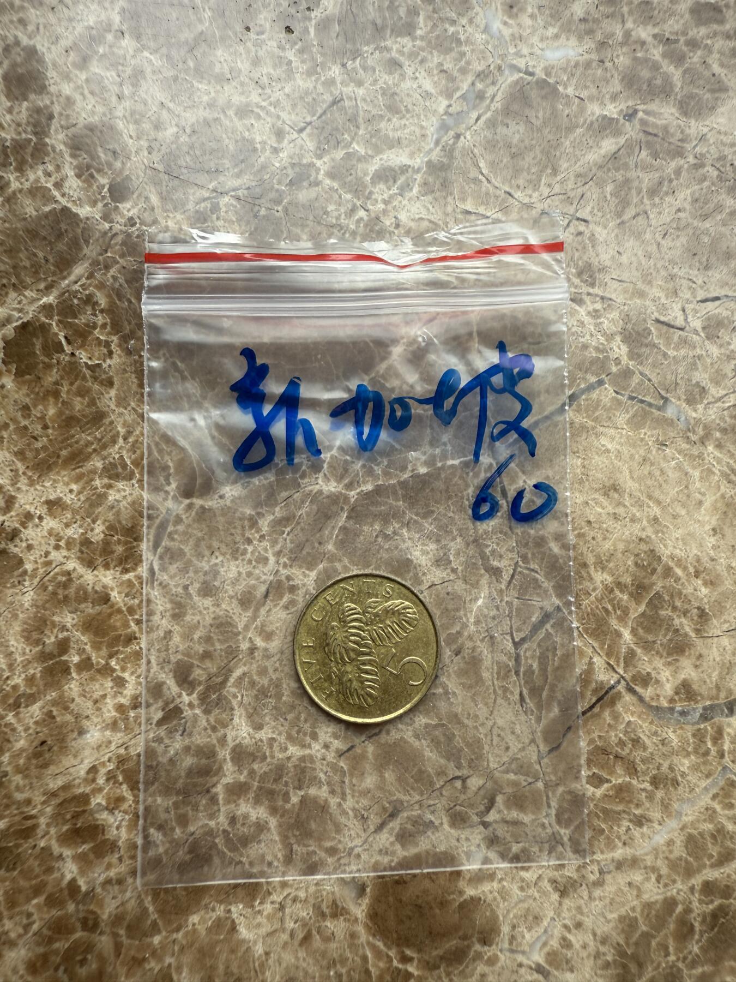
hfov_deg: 56.8
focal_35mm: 24
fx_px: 680
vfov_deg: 71.6
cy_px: 491
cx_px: 368
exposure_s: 1/99
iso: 40
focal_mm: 2.22
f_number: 2.2
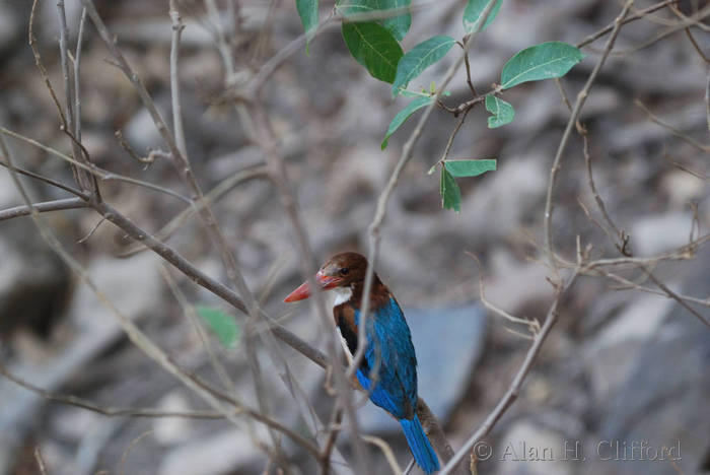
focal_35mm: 600
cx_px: 355
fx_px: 11843
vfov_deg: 2.3
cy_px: 238
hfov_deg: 3.4
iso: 1100
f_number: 5.6
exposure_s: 1/200
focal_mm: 400
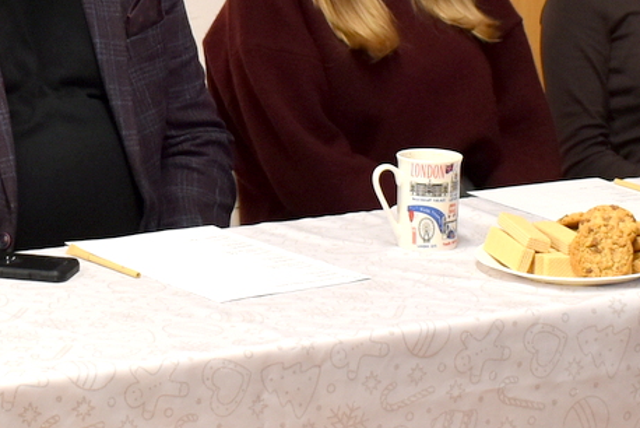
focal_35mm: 110
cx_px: 77
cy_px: -2
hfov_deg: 18.3
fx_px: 1957
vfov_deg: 12.3
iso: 400
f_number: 4.5
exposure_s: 1/80
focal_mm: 28
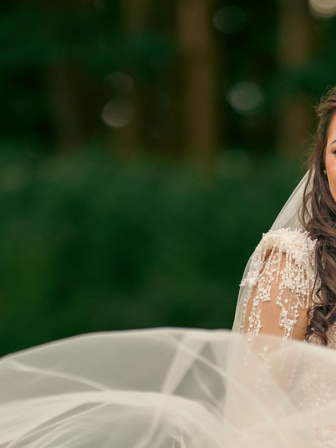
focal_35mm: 461
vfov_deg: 4.3
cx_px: 234
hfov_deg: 3.2
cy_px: 587
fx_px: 5965
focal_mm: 135
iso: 100
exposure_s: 1/1000
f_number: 1.8
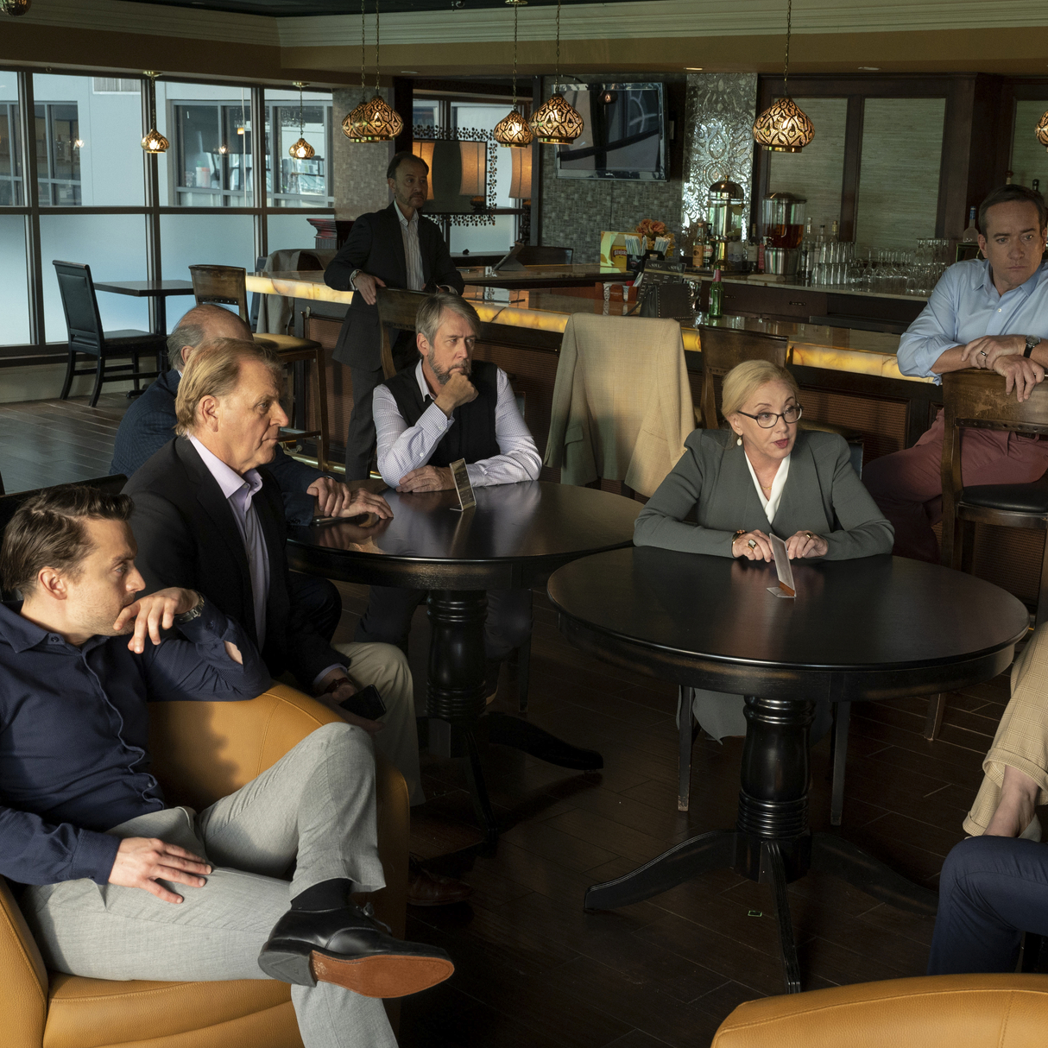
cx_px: 656
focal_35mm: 47
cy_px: 548
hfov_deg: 35.9
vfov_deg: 36.1
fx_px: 1610
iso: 1600
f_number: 8
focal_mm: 35
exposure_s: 1/80
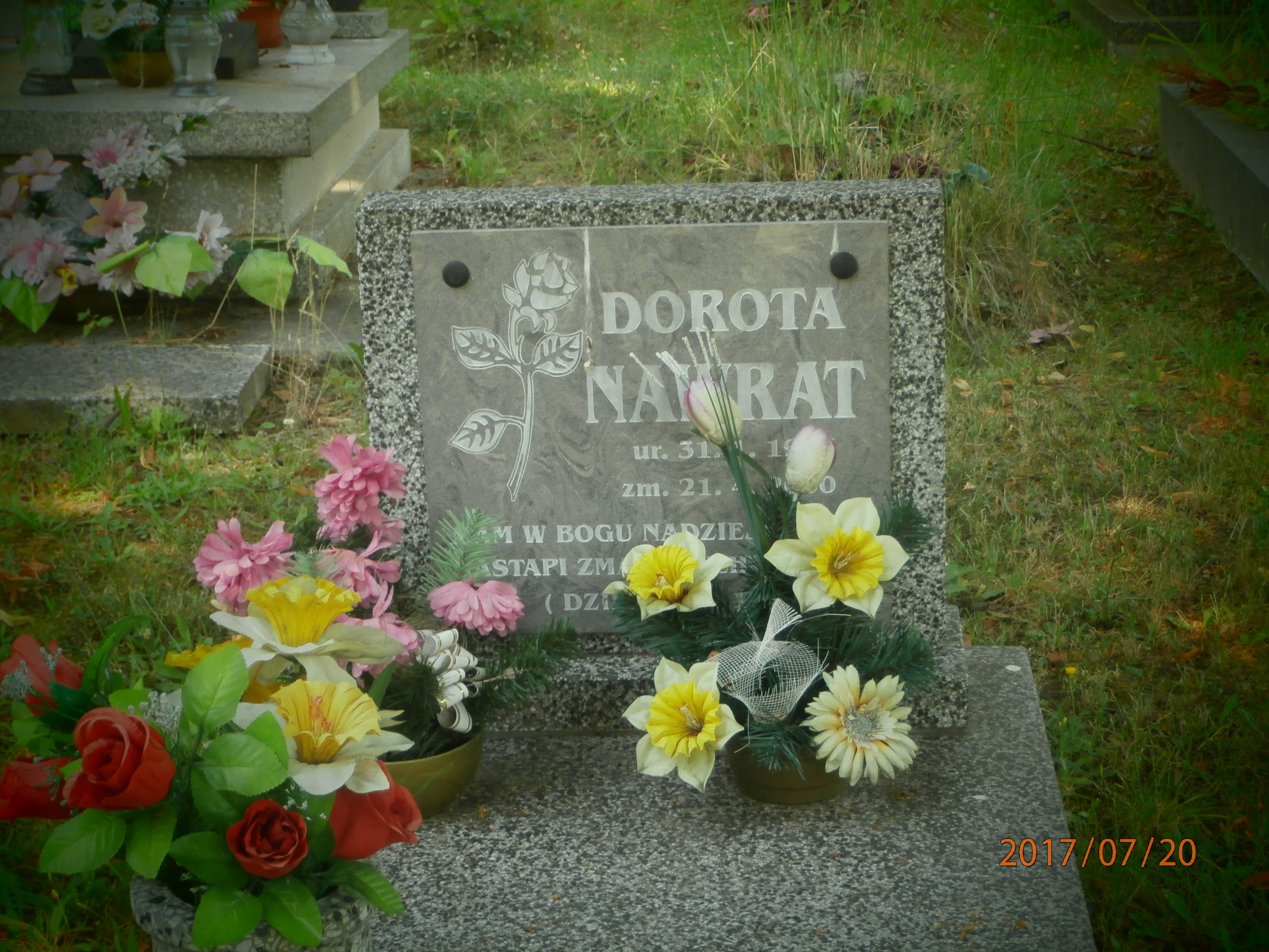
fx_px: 2493
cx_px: 634
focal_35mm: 68
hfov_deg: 28.6
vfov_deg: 21.6
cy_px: 476
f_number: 4.7
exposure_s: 1/80
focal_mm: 12.1
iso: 200
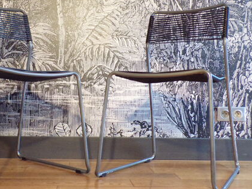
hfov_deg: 40.9
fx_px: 335
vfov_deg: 31.5
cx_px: 93
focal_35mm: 46
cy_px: 79
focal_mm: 5.8
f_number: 3.2
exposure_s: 1/17
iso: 692
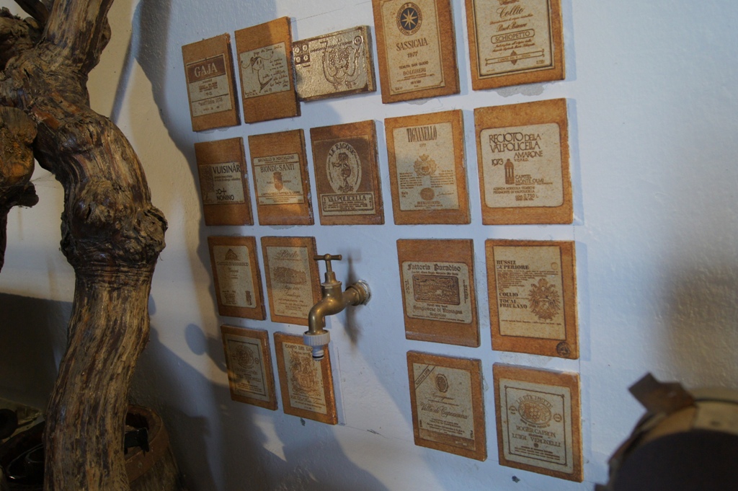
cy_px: 246
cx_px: 369
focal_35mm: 27
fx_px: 553
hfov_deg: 67.4
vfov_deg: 47.9
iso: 1000
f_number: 5.6
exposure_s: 1/30
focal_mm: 18
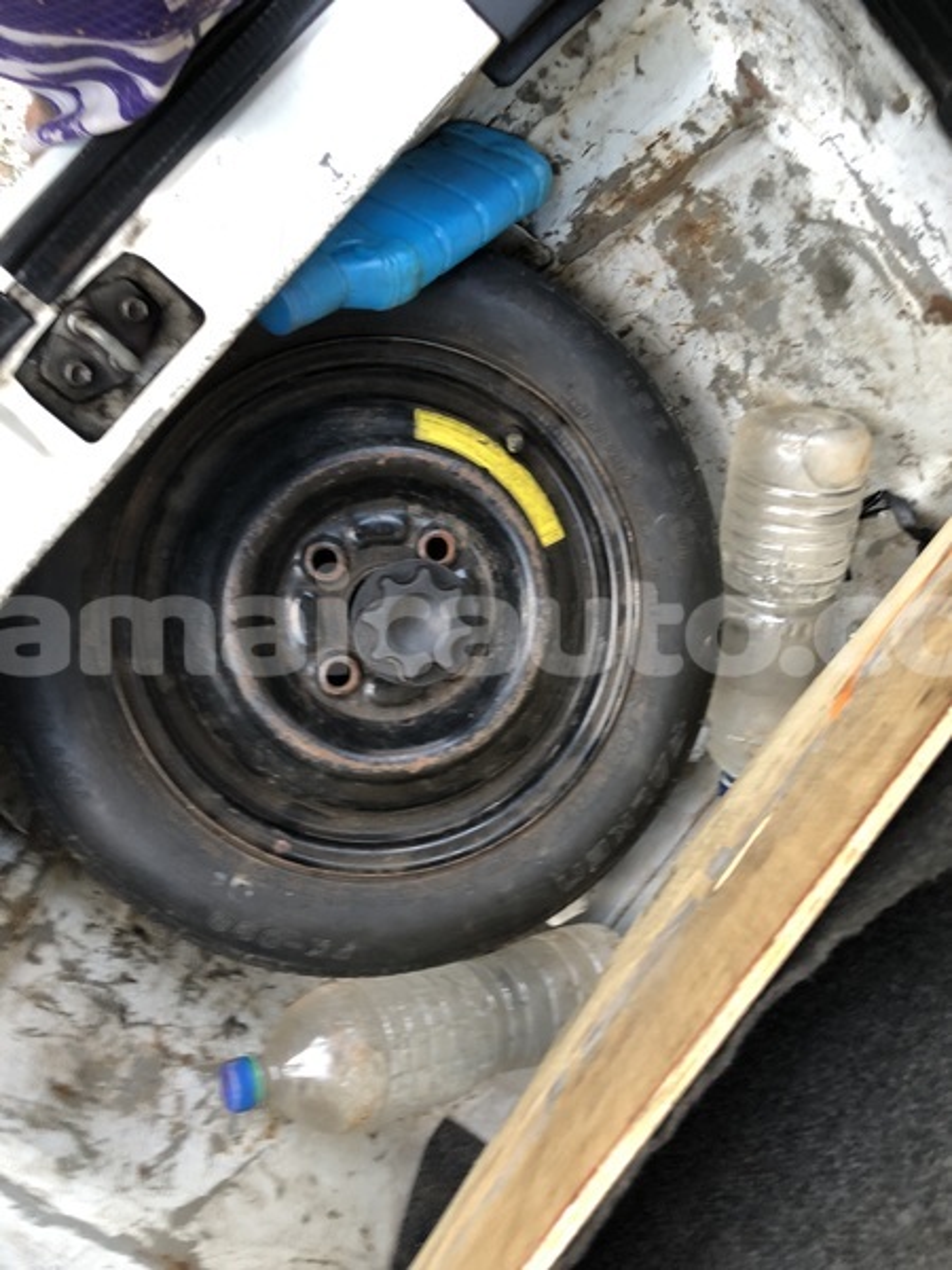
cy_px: 635
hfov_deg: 49.7
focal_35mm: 28
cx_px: 476
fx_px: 1027
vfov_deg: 63.4
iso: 50
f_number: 1.8
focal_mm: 3.99
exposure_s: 1/15
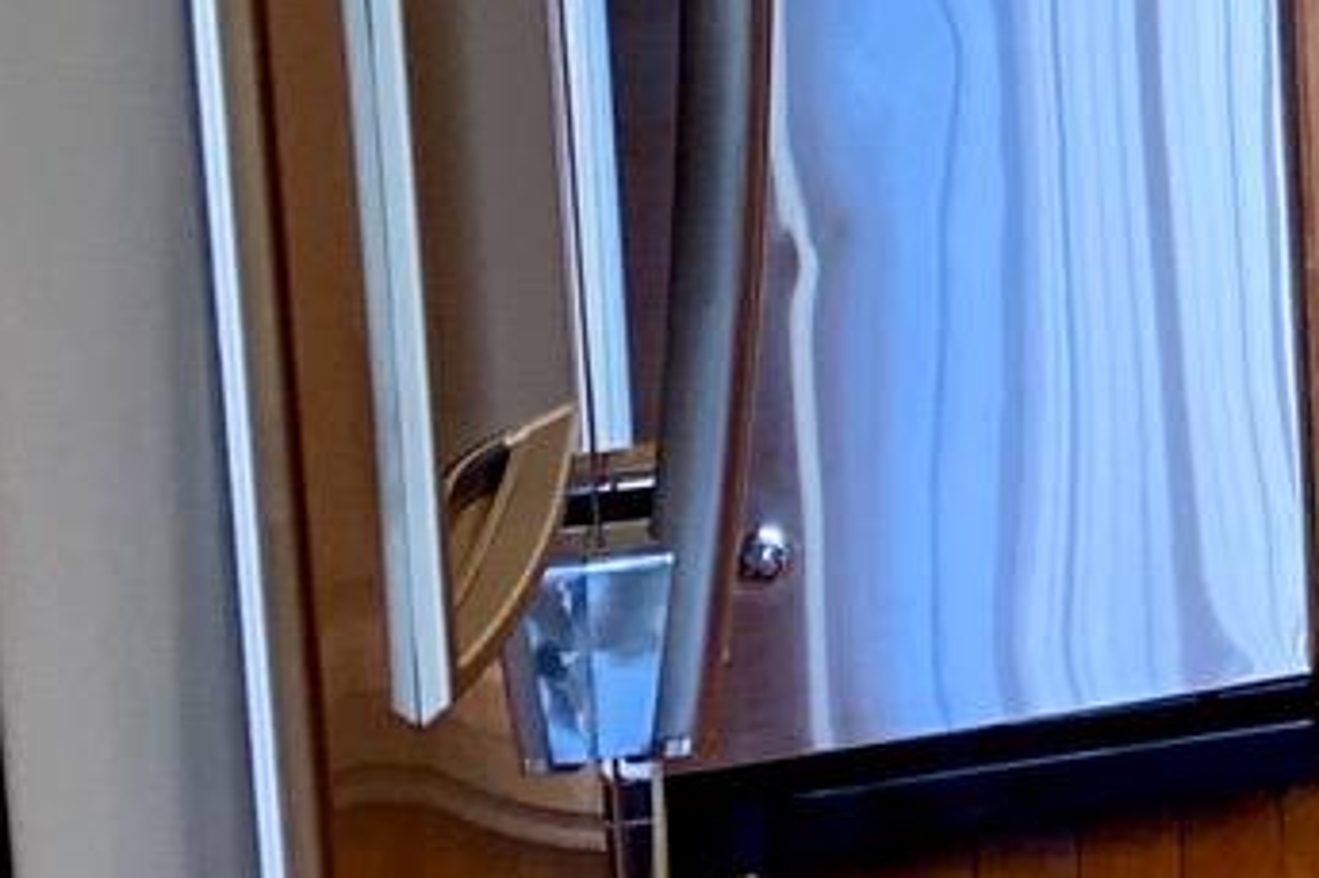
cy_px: -774
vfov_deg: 8.2
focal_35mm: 161
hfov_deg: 10.2
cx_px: 3677
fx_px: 5896
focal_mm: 4.25
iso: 50
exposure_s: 1/60
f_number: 1.8
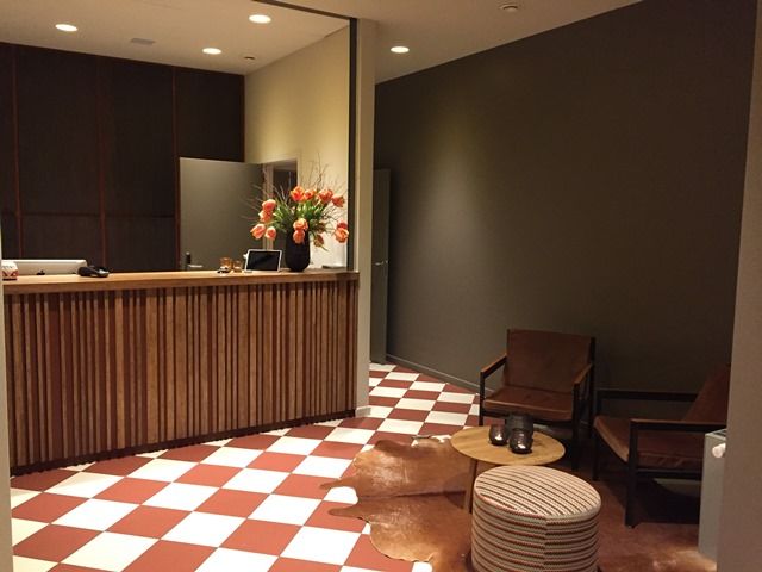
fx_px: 638
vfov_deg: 48.2
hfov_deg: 61.7
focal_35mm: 29
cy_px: 286
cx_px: 381
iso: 250
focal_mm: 4.15
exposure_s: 1/33
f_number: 2.2
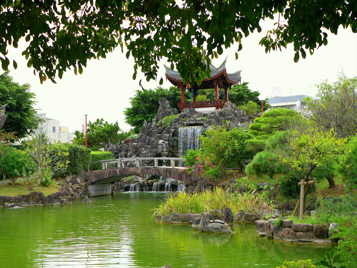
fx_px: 516
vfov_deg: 29.1
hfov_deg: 38.2
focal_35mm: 50
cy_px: 134
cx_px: 178
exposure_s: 1/1300
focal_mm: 25
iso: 200
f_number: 3.2
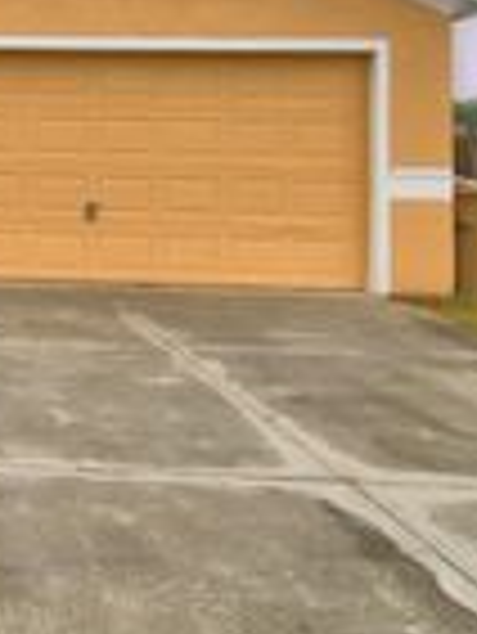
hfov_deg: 24.4
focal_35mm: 51
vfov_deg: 36.3
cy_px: 133
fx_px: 936
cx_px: -166
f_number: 4.5
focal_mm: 10
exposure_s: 1/640
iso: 100
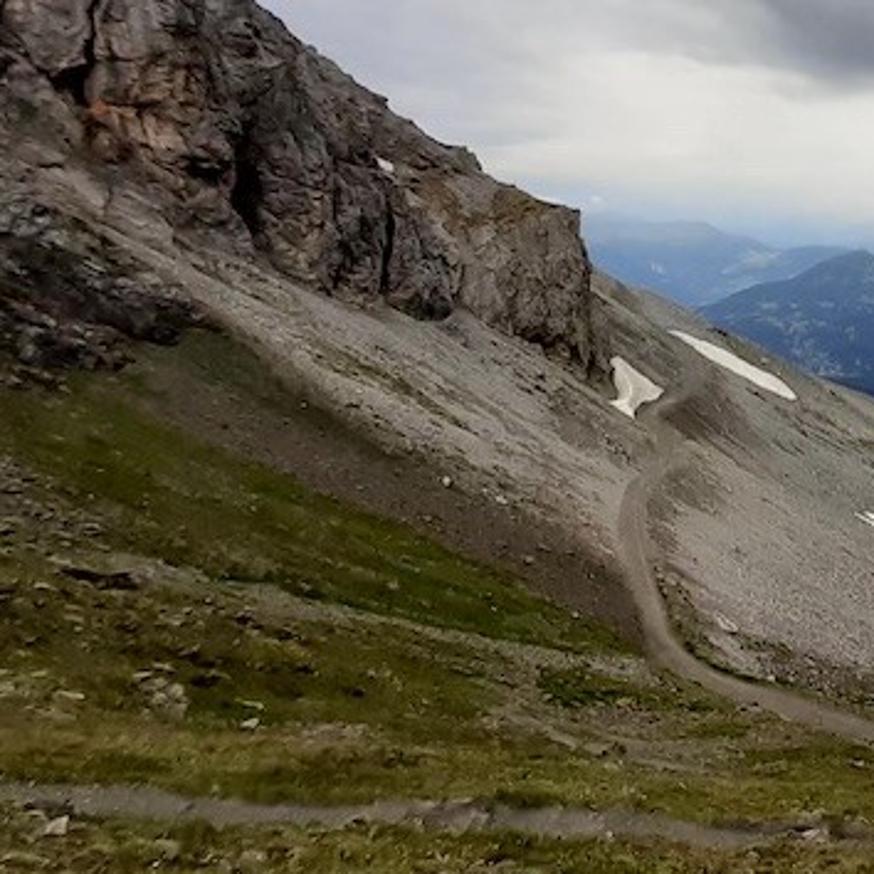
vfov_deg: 58.1
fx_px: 743
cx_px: 884
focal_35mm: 26
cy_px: 227
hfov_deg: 49.2
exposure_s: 1/1208
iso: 40
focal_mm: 1.13
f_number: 2.2
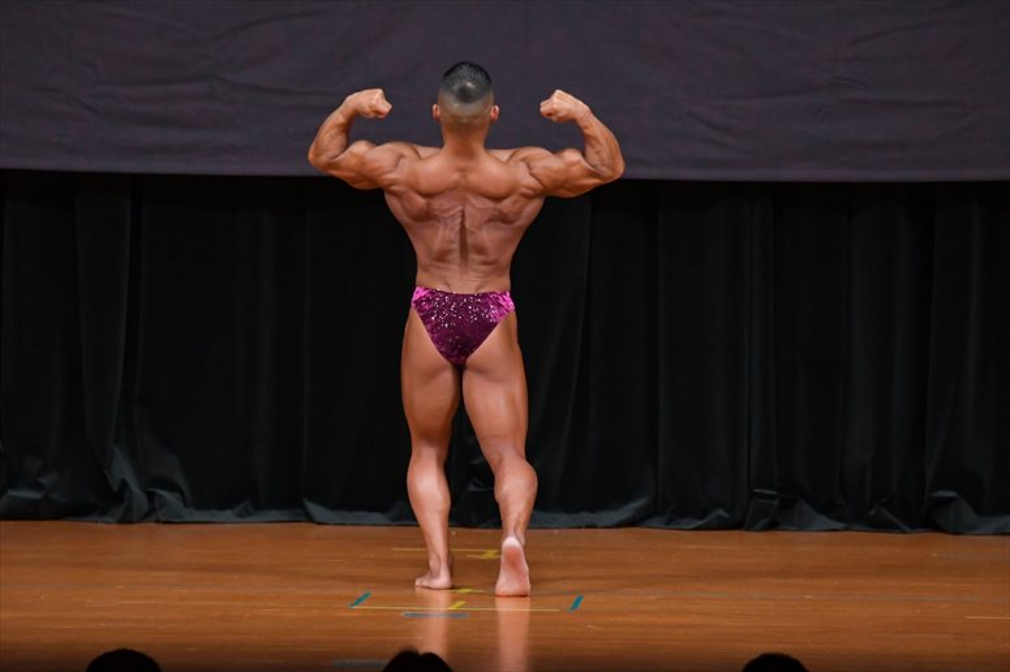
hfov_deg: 6.9
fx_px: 8413
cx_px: 505
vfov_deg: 4.6
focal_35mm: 300
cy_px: 336
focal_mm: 200
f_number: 5.6
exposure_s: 1/400
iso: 4000
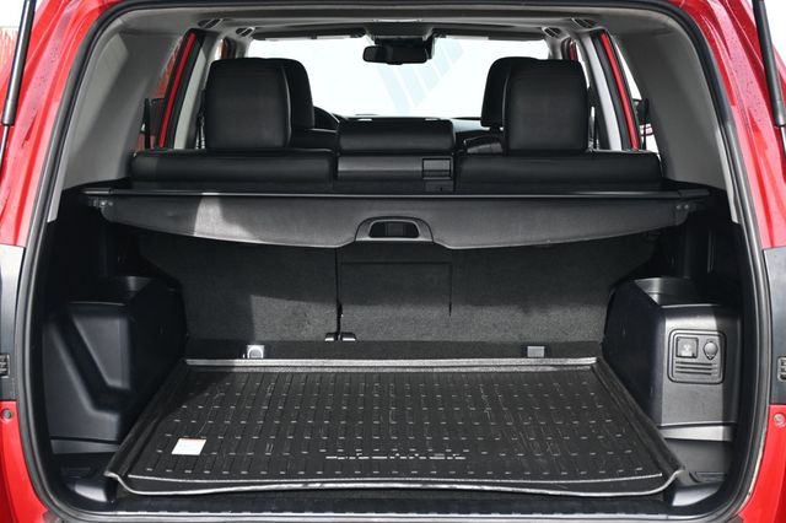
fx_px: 1113
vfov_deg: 26.5
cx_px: 393
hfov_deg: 38.9
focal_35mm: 51
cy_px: 262
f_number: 5
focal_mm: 34
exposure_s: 1/200
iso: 400
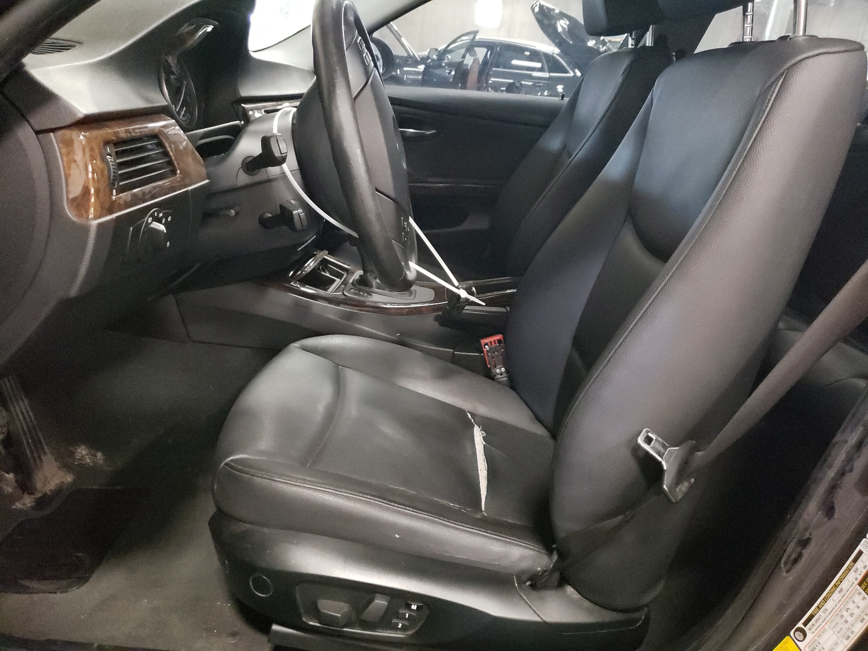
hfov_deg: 67.3
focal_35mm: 26
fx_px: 652
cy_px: 326
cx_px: 434
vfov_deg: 53.1
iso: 858
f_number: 1.5
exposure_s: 1/24
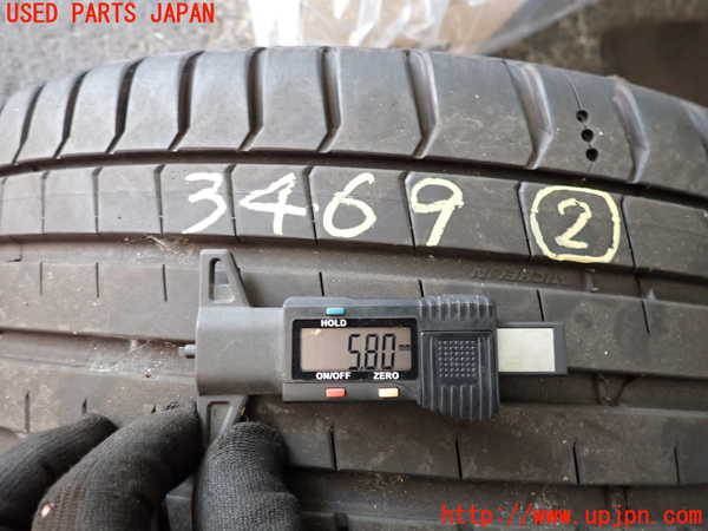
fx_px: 511
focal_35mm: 25
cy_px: 266
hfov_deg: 69.4
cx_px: 354
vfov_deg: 54.9
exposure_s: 1/30
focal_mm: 4.5
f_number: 2
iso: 400
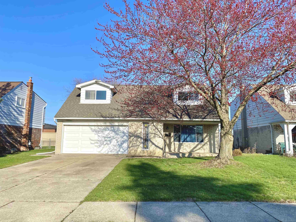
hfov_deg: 67.3
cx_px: 148
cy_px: 111
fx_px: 222
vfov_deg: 53.1
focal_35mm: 26
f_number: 1.8
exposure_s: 1/2513
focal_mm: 4.25
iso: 32
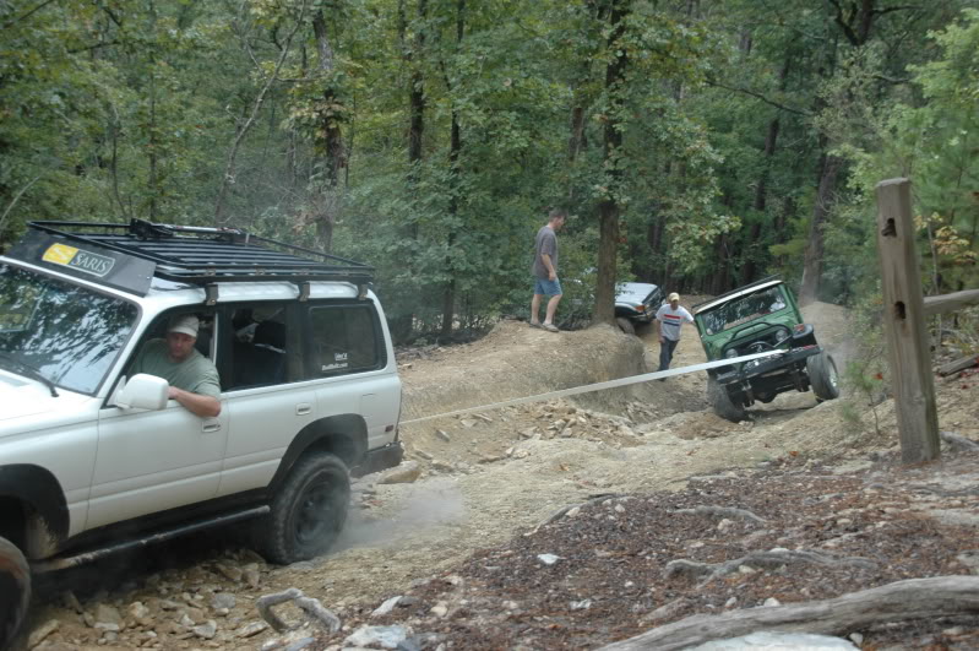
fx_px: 1263
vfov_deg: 28.9
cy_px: 326
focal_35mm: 46
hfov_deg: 42.4
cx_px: 490
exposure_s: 1/125
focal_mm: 31
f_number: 5.6
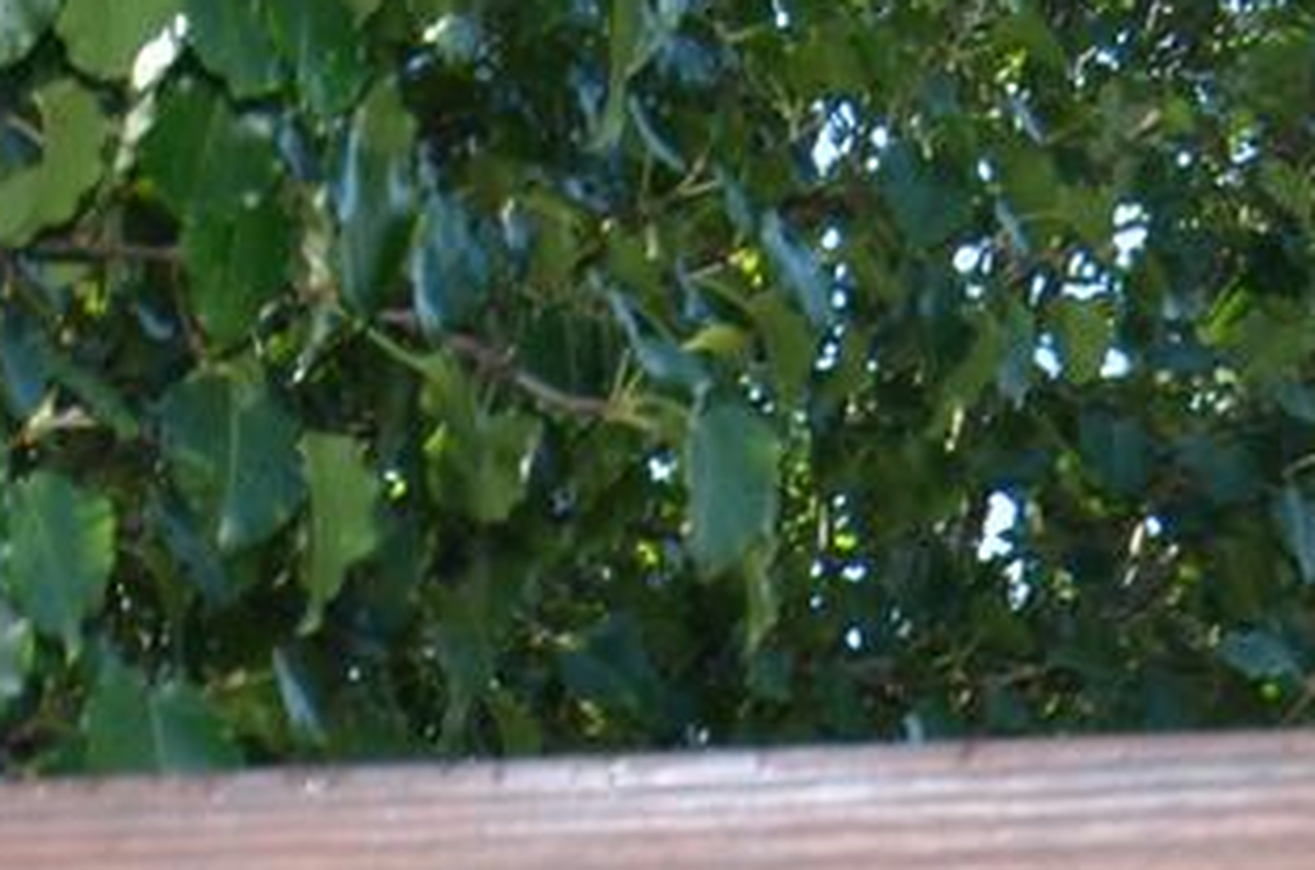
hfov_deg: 13.3
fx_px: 5366
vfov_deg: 8.2
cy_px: 2425
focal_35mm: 147
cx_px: -601
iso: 160
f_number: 5.6
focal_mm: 15
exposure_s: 1/125
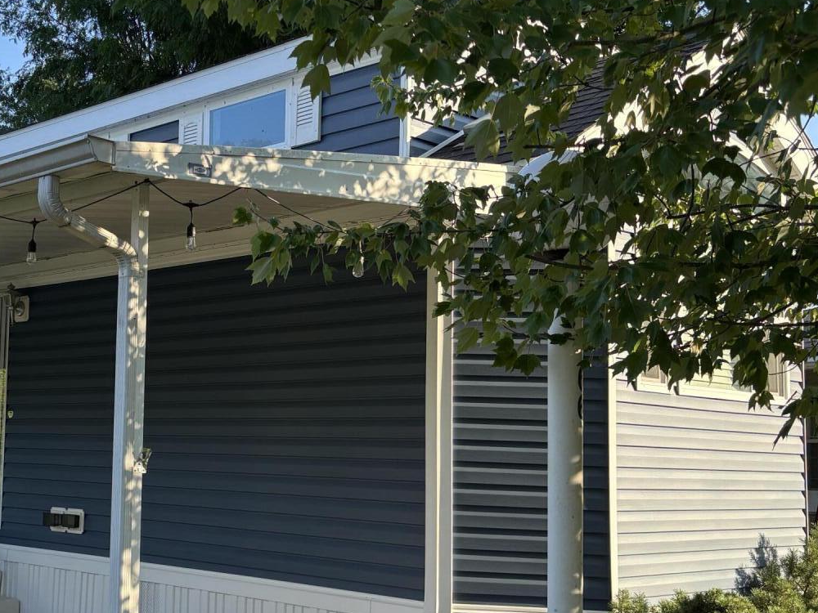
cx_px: 130
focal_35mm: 52
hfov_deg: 35.3
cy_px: 352
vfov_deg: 28.0
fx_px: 1229
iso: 50
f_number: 1.6
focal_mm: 5.96
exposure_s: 1/831
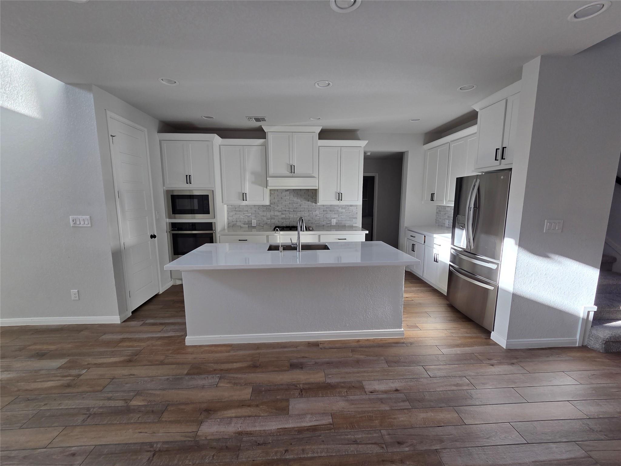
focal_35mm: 13
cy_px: 233
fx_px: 233
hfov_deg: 106.2
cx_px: 310
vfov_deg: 89.9
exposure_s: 1/120
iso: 50
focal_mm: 2.2
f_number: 2.2
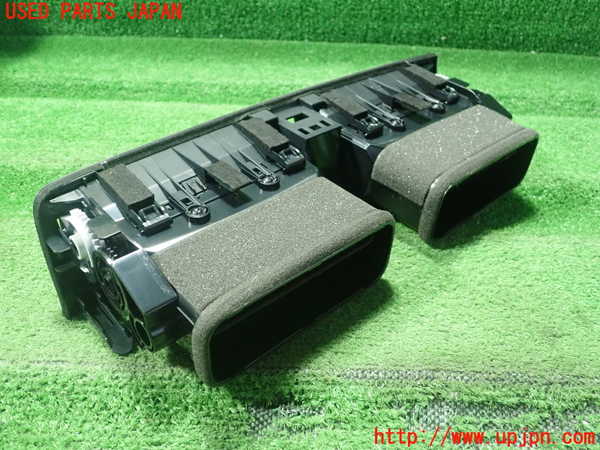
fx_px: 520
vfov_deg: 46.8
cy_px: 225
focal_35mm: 30
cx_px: 300
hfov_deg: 60.0
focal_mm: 5.5
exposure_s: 1/80
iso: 800
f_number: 2.3
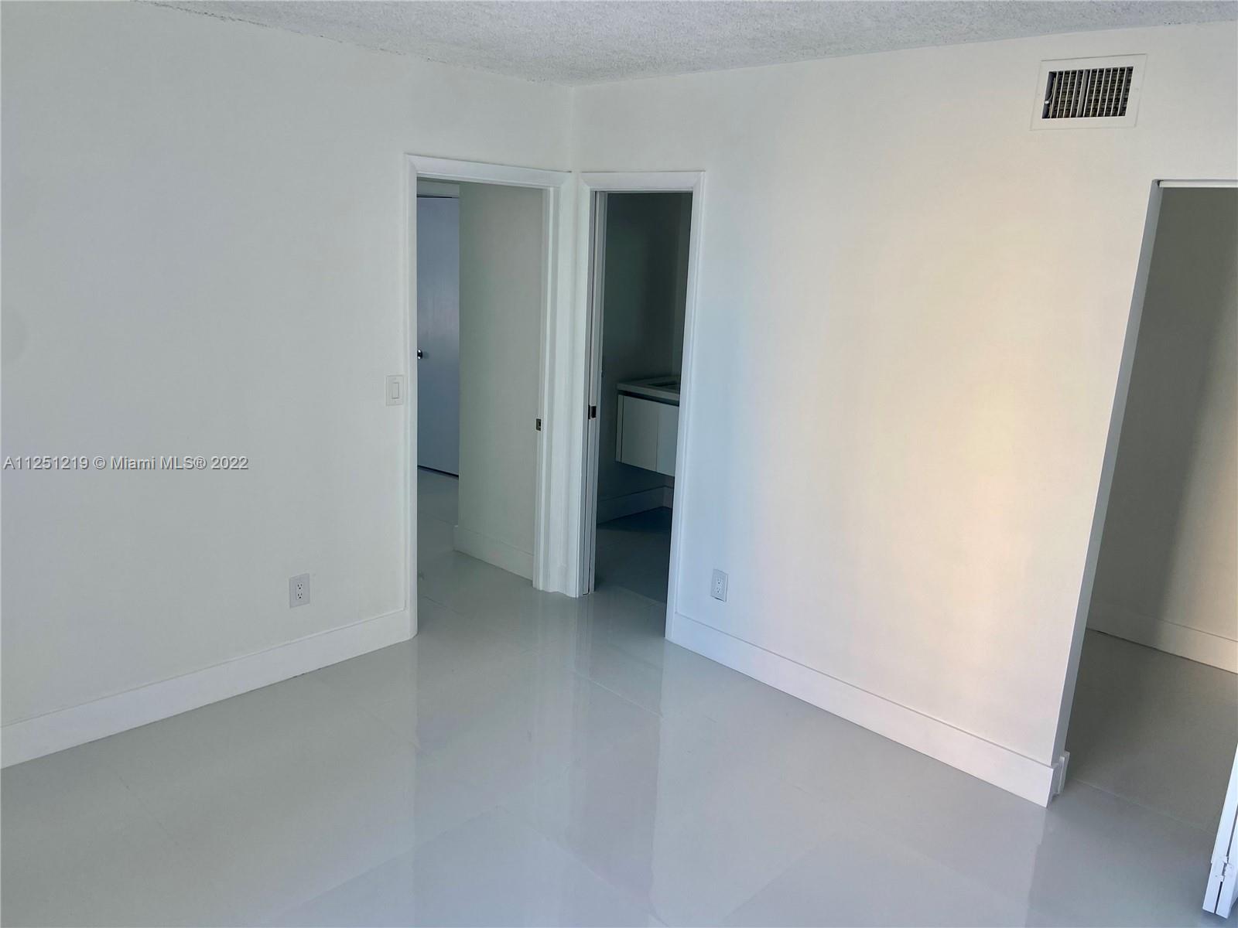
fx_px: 930
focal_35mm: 26
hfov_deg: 67.3
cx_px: 619
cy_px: 464
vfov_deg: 53.1
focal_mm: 4.25
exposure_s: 1/122
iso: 32
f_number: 1.8
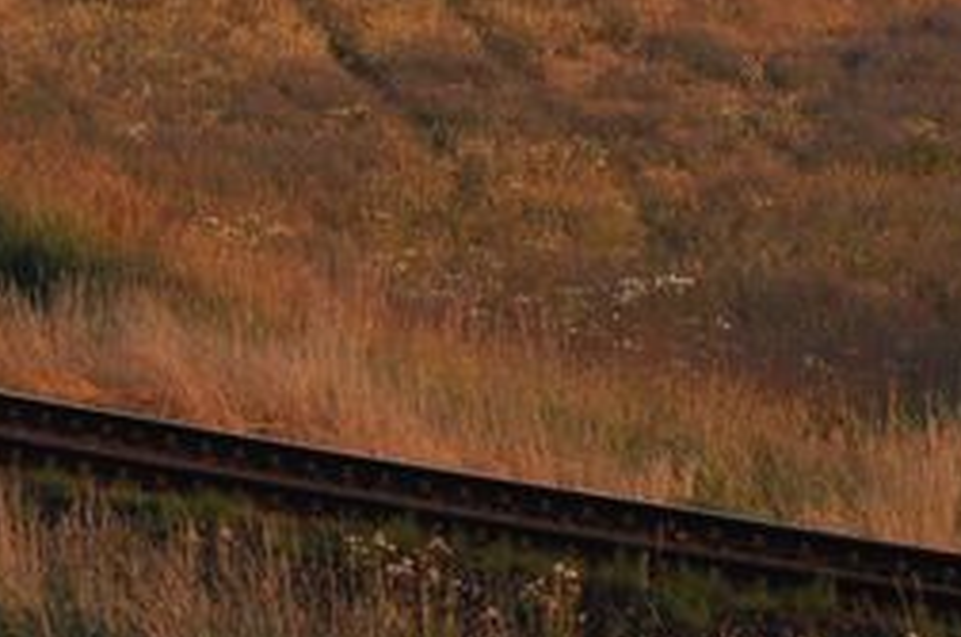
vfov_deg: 2.1
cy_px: -420
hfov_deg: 3.2
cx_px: -149
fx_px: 17053
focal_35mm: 640
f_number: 8
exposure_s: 1/500
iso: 320
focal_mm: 105
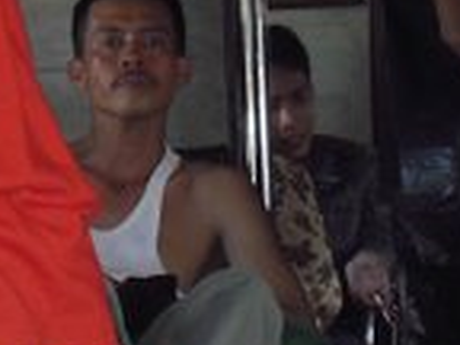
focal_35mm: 211
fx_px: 2804
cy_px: -134
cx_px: 93
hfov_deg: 9.4
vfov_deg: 7.0
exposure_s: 1/60
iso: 100
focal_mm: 6.2
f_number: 2.8
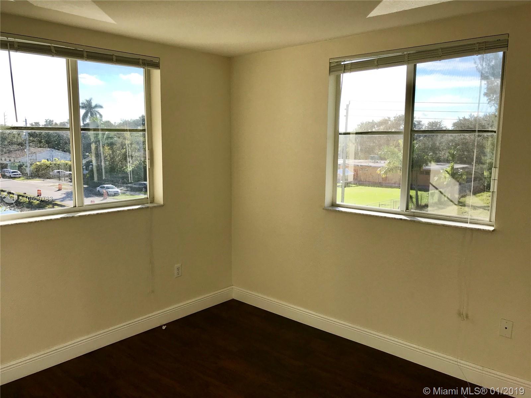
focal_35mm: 28
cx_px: 266
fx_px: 430
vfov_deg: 49.7
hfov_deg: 63.4
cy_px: 199
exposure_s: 1/1198
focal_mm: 3.99
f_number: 1.8
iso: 20
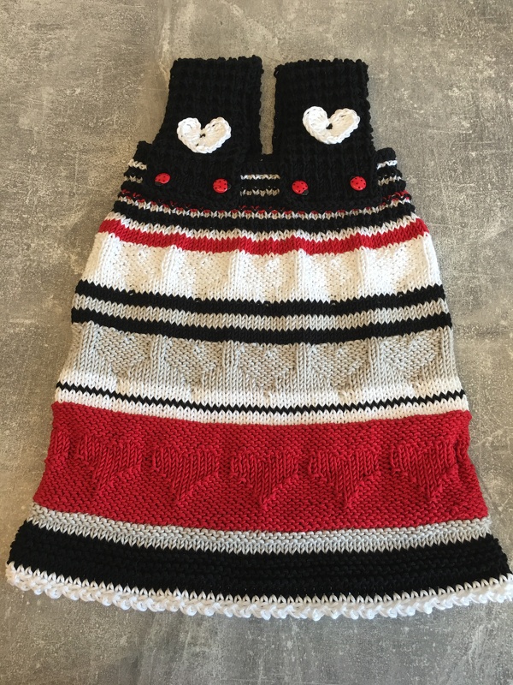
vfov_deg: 61.7
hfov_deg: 48.2
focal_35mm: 29
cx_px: 256
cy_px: 342
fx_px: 573
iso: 32
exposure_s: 1/17
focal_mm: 4.15
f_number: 2.2
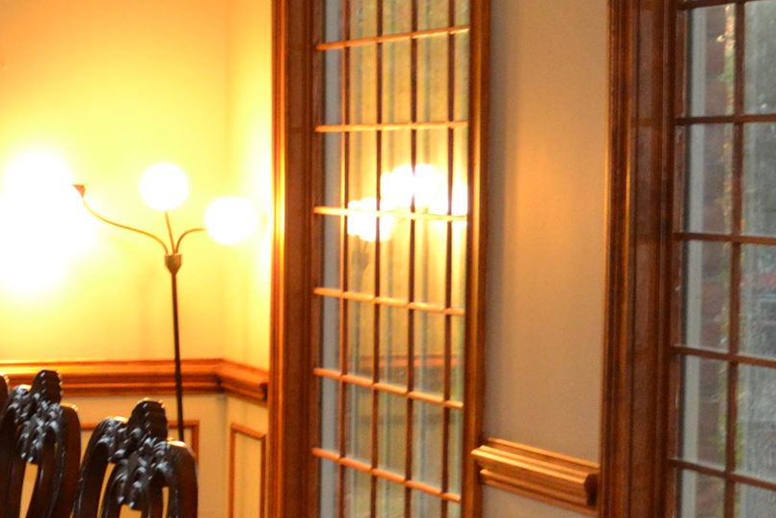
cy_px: 347
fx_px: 2220
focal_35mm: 103
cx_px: -248
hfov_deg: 18.4
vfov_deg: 13.3
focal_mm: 18
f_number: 3.5
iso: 1100
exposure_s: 1/60
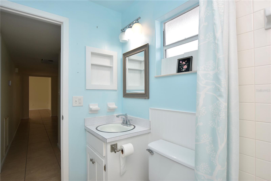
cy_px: 90
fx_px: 130
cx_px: 136
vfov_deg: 69.6
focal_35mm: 17
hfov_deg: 92.5
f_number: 5
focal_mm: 11.5
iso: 200
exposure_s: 1/100
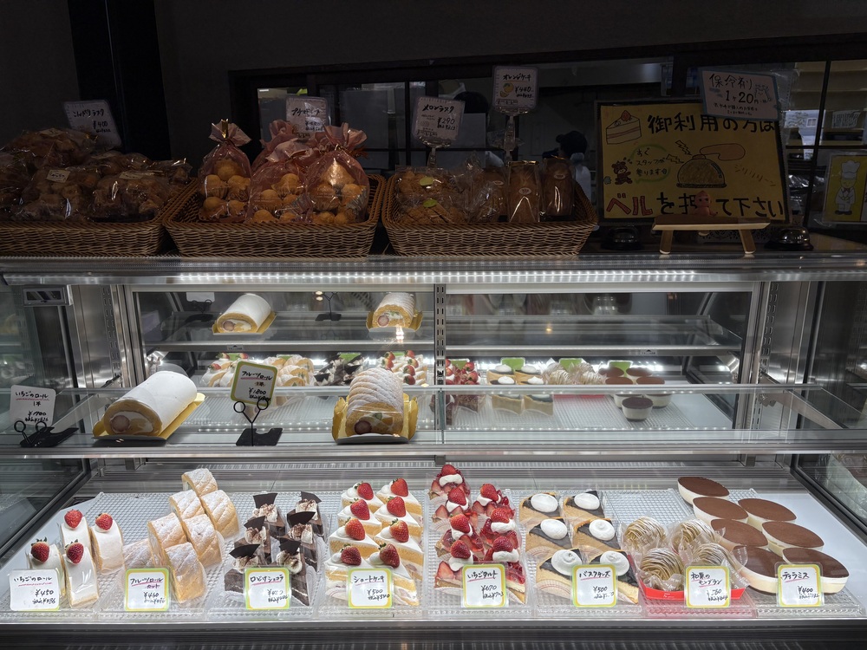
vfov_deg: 53.1
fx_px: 651
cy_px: 325
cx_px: 434
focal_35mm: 26
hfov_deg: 67.3
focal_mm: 5.96
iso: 50
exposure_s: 1/782
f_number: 1.6
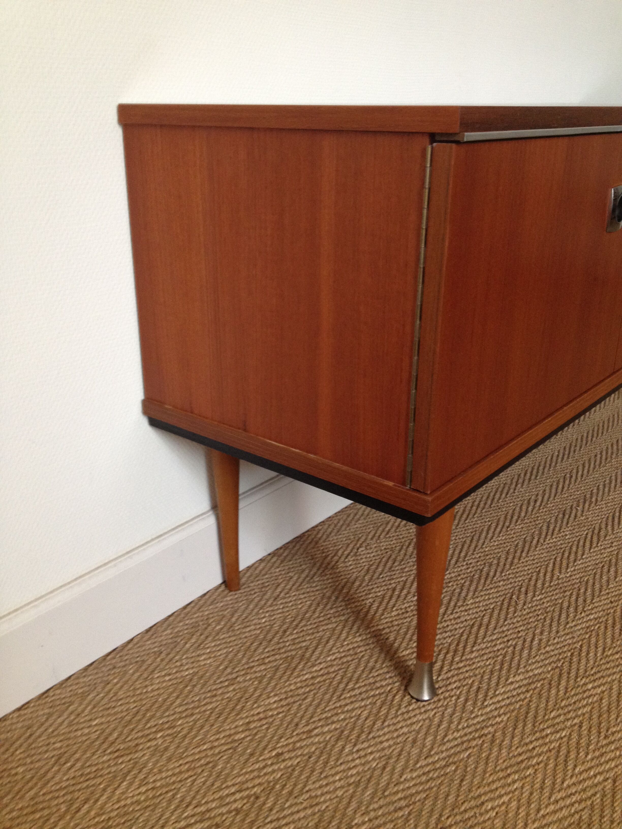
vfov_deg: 52.6
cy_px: 414
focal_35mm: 35
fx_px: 839
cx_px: 311
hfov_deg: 40.7
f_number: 2.4
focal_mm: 4.28
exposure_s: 1/20
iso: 160
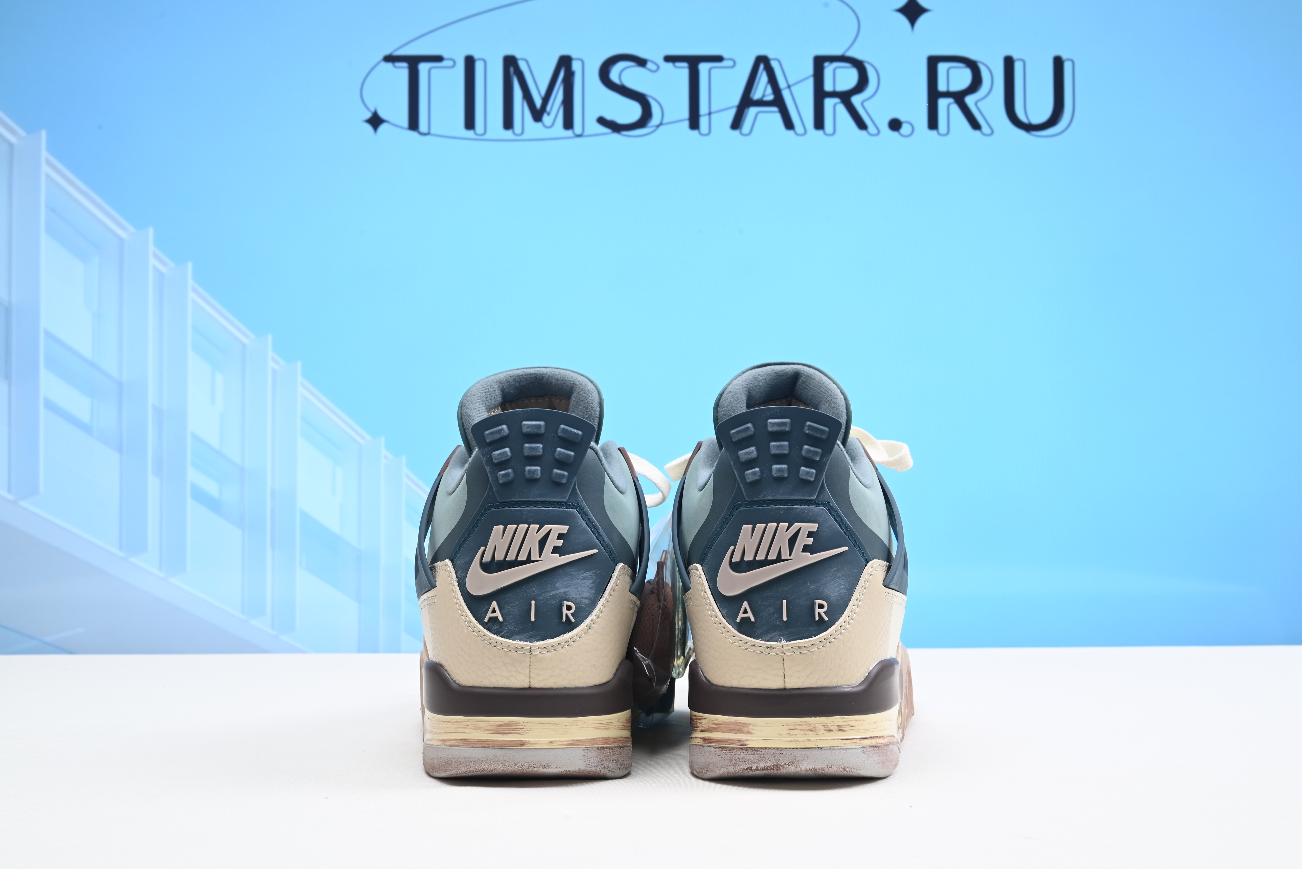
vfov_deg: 32.7
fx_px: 1483
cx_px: 651
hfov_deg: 47.4
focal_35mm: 41
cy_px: 434
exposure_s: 1/2
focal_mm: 41
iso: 100
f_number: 16
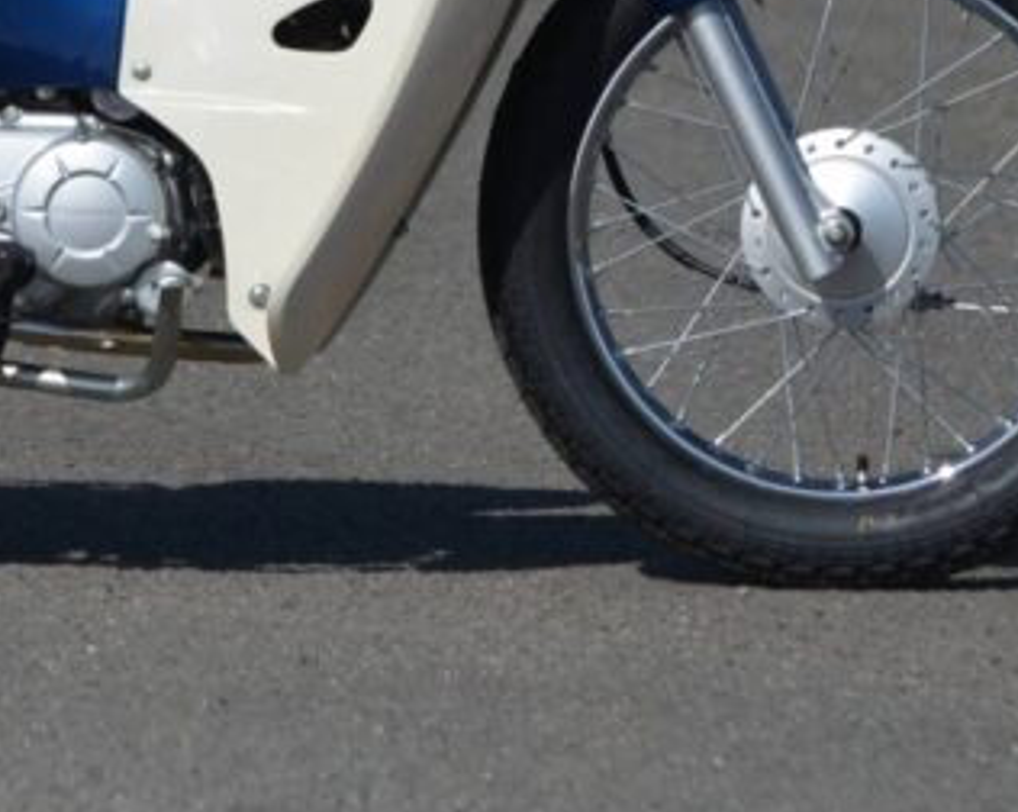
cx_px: 126
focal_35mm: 707
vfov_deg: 2.2
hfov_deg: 2.7
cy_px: -68
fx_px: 21260
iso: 280
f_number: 5
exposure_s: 1/4000
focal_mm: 155
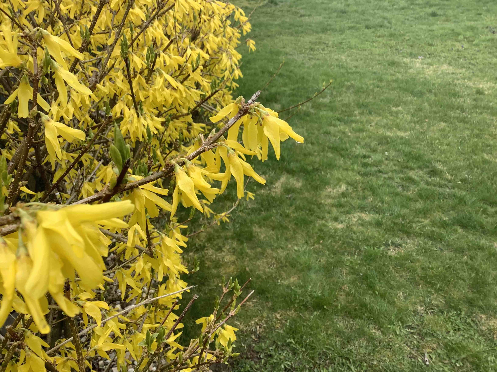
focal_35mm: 31
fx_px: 445
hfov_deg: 58.4
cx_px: 248
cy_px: 186
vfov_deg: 45.4
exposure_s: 1/272
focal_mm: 3.3
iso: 25
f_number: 2.4
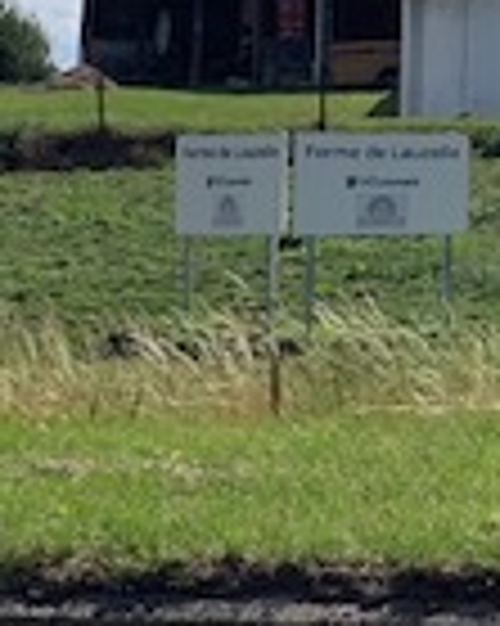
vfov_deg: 8.2
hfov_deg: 6.2
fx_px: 4333
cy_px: -203
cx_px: 1414
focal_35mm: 234
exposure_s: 1/2660
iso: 16
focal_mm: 6
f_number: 2.4
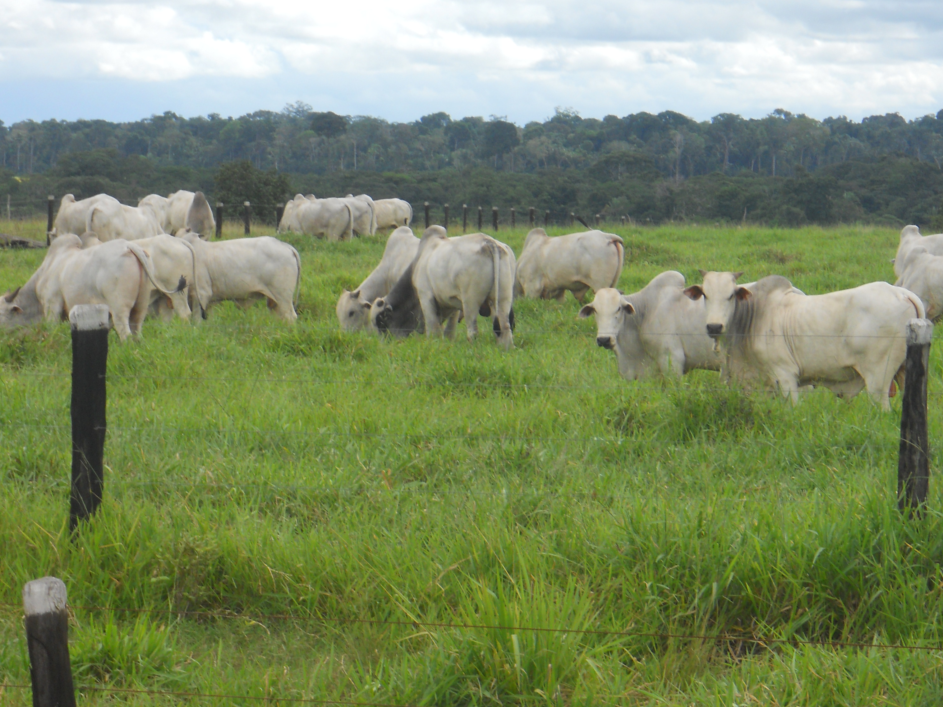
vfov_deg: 10.0
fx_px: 4059
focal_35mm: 149
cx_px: 563
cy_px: 420
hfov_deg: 13.2
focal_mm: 20.3
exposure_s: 1/250
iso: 100
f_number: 5.9
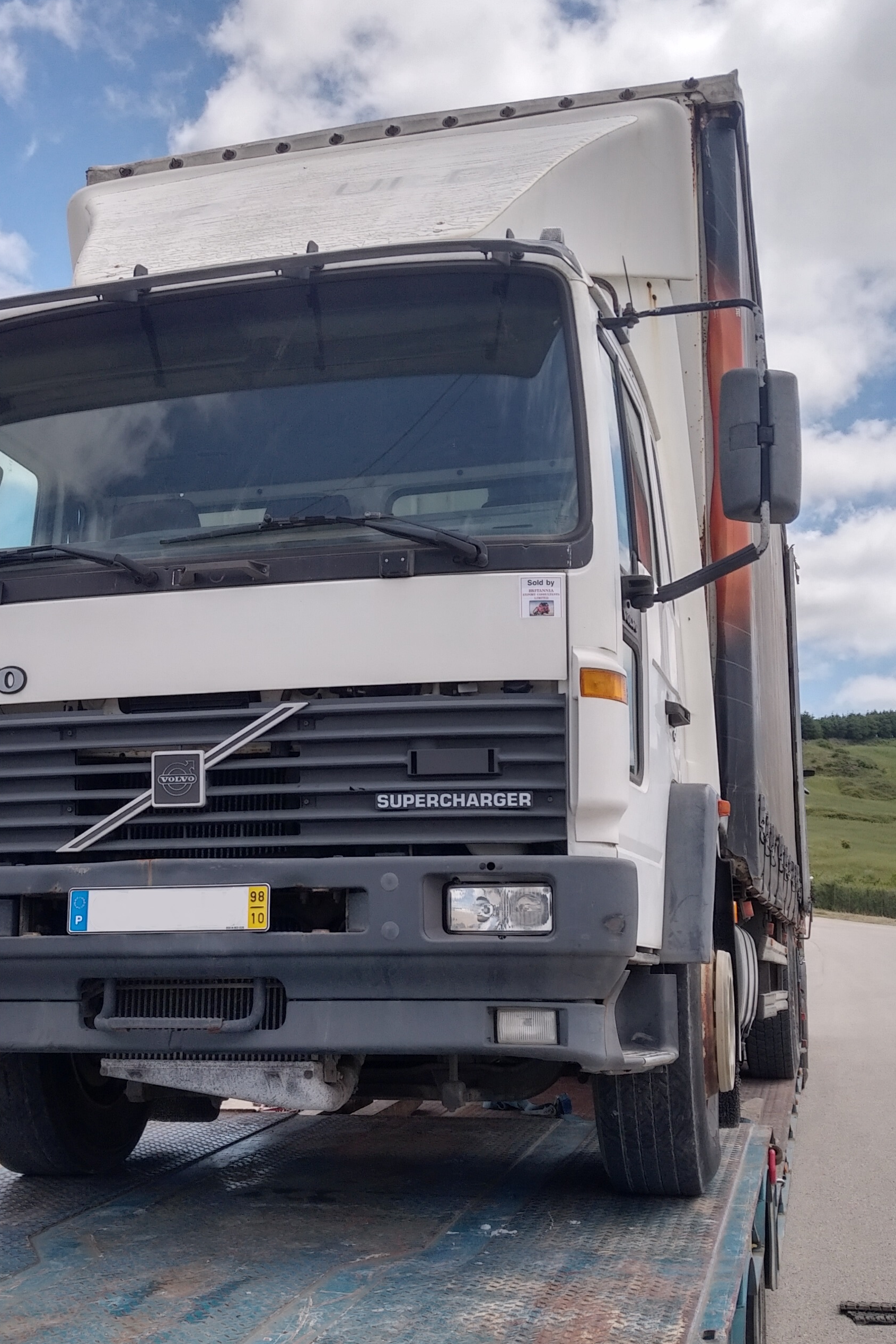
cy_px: 792
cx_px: 362
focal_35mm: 40
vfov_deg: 48.2
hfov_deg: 33.3
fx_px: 1493
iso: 100
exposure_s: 1/2148
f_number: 2
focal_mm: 4.52
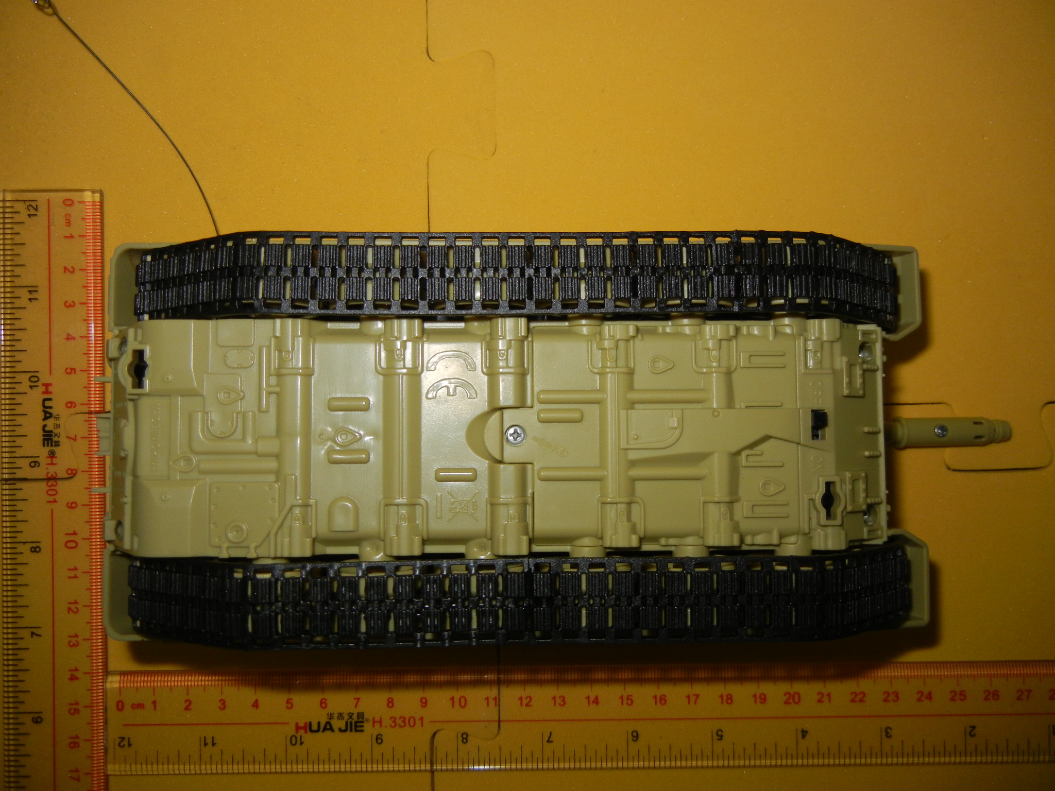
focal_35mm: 30
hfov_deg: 60.0
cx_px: 528
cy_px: 396
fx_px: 914
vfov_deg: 46.8
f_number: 7
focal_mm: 5.4
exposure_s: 1/30
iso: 200
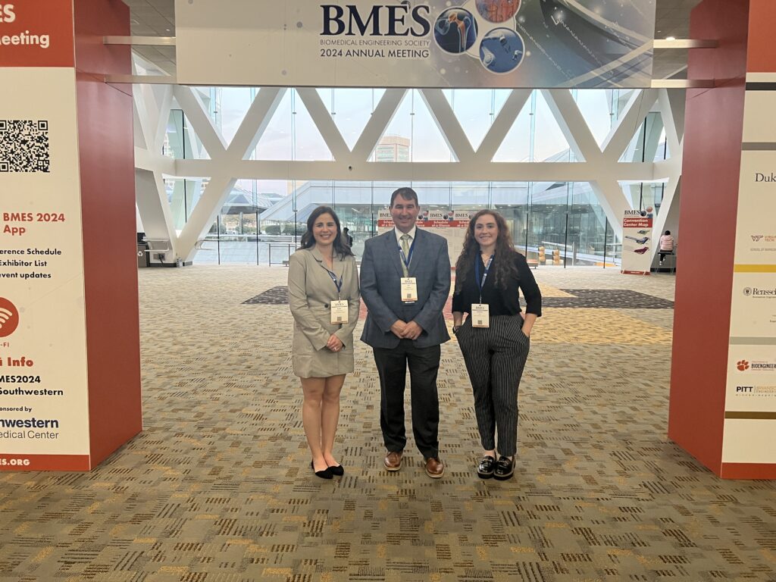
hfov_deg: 67.3
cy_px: 291
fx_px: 583
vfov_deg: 53.1
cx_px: 388
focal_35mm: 26
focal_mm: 5.7
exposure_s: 1/60
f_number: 1.5
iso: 250
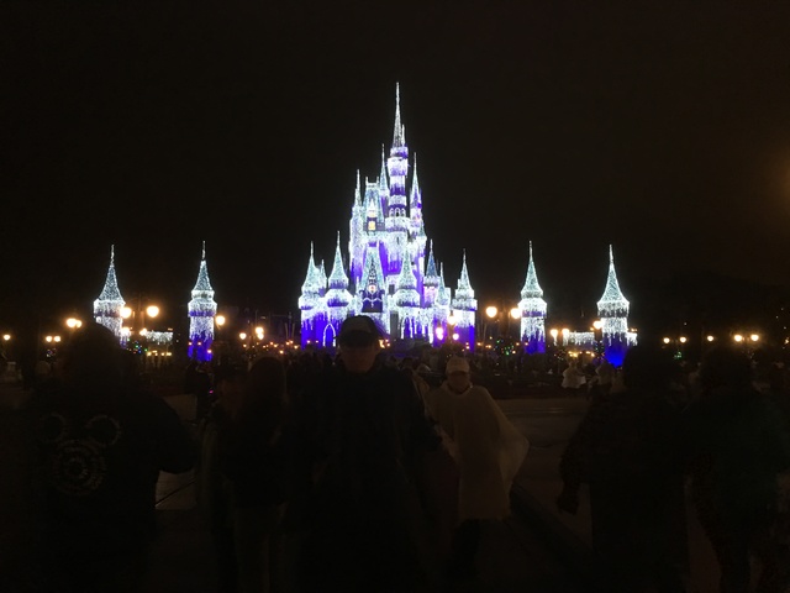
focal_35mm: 29
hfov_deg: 61.7
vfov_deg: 48.2
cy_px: 296
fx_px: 662
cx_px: 395
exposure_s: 1/4
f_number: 2.2
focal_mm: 4.15
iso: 80
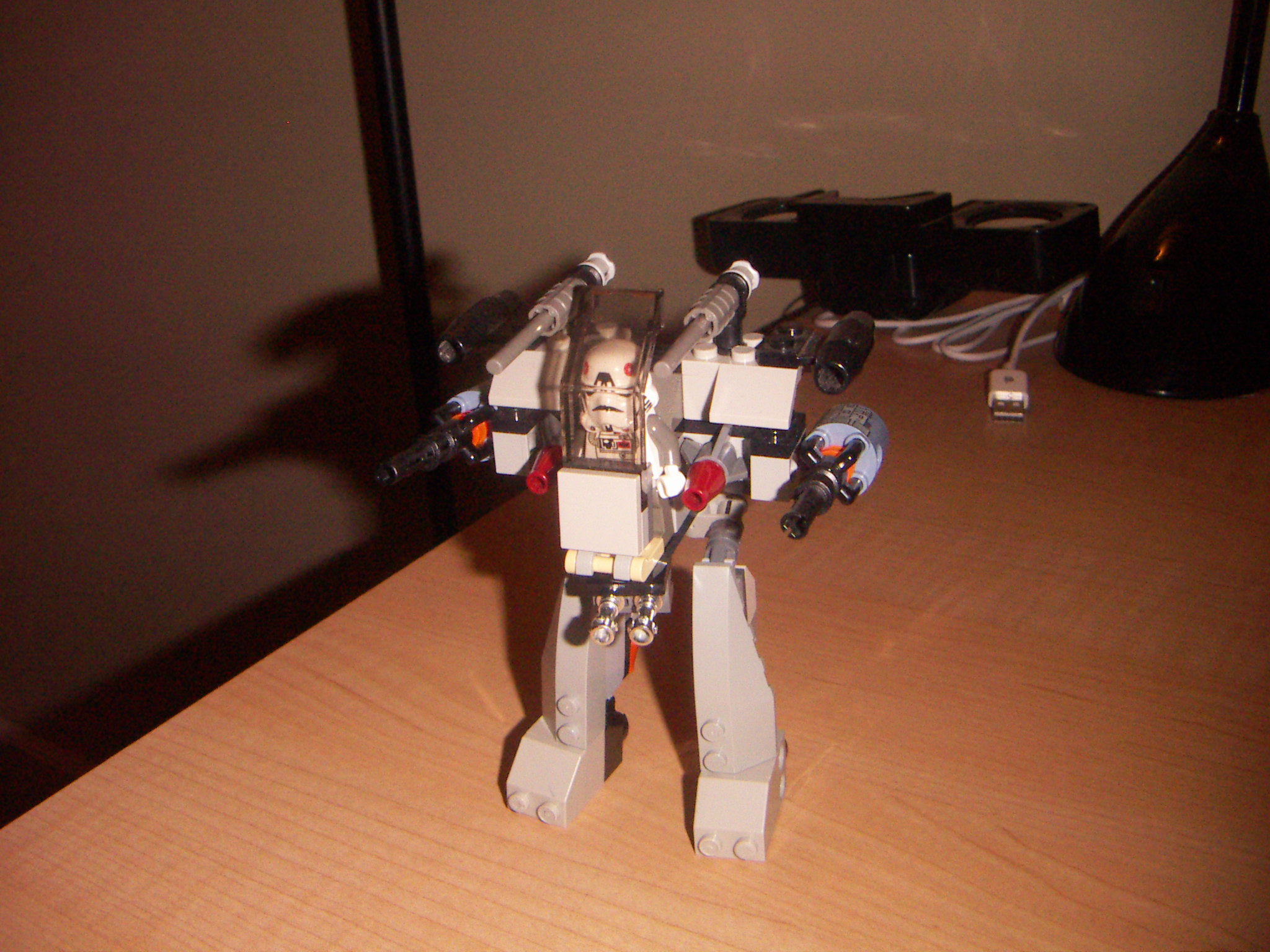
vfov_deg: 39.7
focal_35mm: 36
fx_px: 1321
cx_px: 635
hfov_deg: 51.4
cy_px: 476
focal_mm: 4.7
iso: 200
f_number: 6.7
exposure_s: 1/50
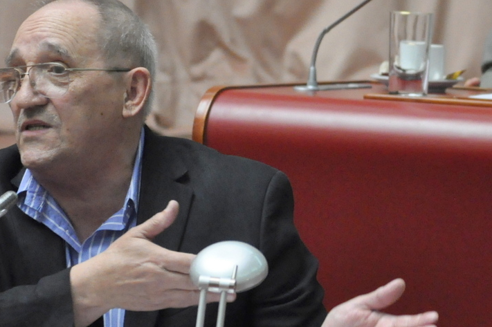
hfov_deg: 6.2
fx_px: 4535
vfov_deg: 4.1
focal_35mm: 332
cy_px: 76
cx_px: 395
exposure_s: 1/100
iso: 3200
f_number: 4.5
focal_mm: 105
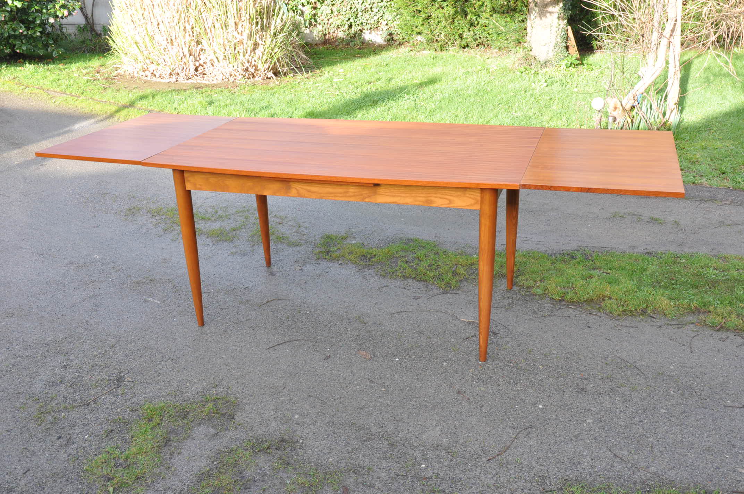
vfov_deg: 36.8
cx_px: 372
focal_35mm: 36
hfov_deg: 53.2
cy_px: 247
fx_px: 743
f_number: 9.5
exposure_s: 1/90
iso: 500
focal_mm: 24
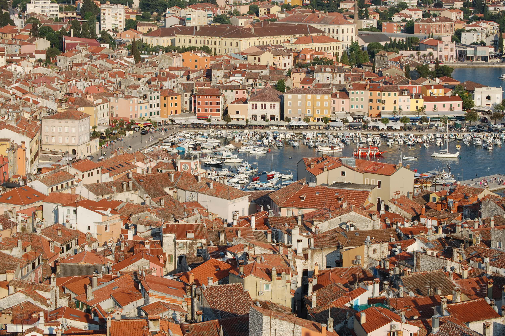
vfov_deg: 16.5
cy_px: 168
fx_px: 1156
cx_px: 252
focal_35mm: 82
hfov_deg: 24.6
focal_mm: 55
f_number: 10
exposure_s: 1/400
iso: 200
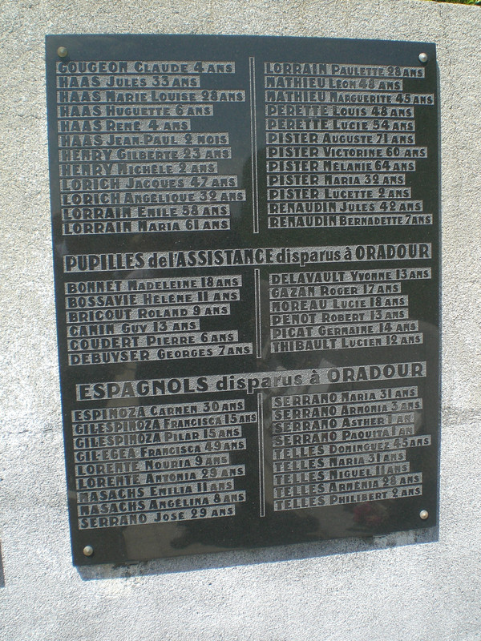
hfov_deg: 37.7
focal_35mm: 38
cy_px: 320
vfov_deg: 49.0
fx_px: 704
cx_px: 240
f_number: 4.4
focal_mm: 6.3
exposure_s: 1/250
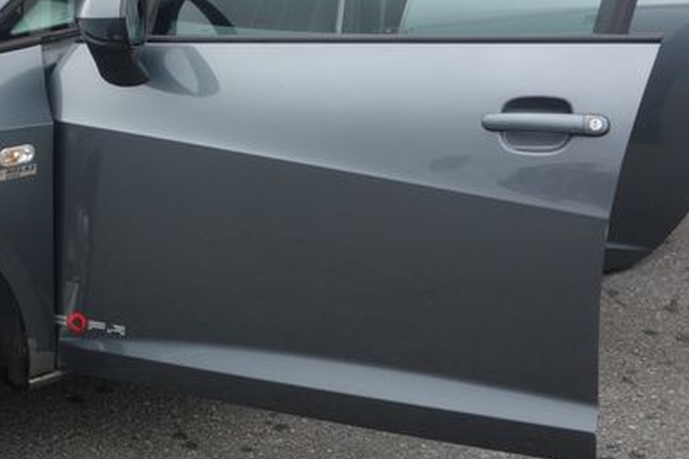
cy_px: 108
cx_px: 37
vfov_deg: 18.3
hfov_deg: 26.2
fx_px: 1416
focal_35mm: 74
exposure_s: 1/100
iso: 125
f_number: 4.5
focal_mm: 10.4
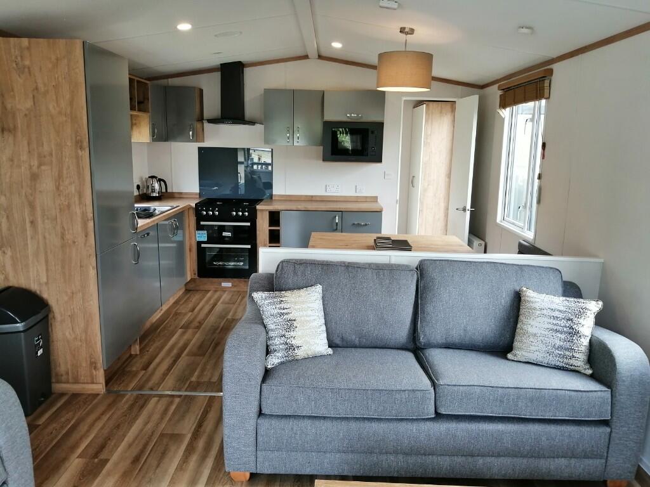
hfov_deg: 67.3
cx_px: 325
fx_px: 488
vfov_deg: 53.1
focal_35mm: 26
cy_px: 244
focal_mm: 3.64
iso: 80
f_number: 1.8
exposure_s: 1/120
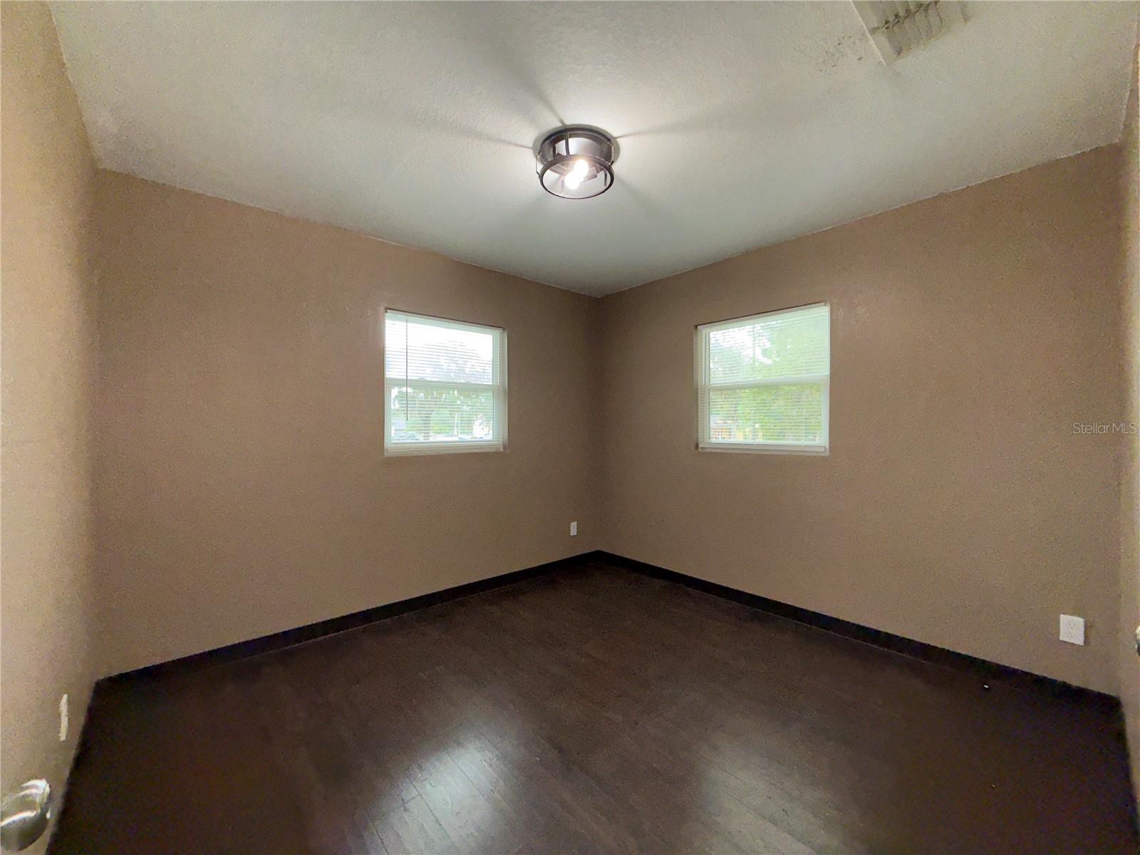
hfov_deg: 102.1
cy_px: 428
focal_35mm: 14
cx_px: 570
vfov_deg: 85.7
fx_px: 461
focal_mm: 2.22
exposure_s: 1/122
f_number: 2.2
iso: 400
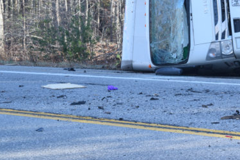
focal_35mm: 169
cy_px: 18
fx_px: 1127
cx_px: 221
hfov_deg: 12.1
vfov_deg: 8.1
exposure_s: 1/160
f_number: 6.3
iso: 400
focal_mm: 55
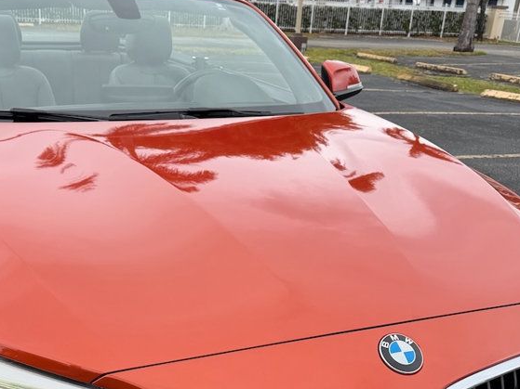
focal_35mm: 44
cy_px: 315
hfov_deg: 42.7
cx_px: 205
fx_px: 661
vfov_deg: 31.9
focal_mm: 6.76
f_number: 1.78
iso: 80
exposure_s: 1/440
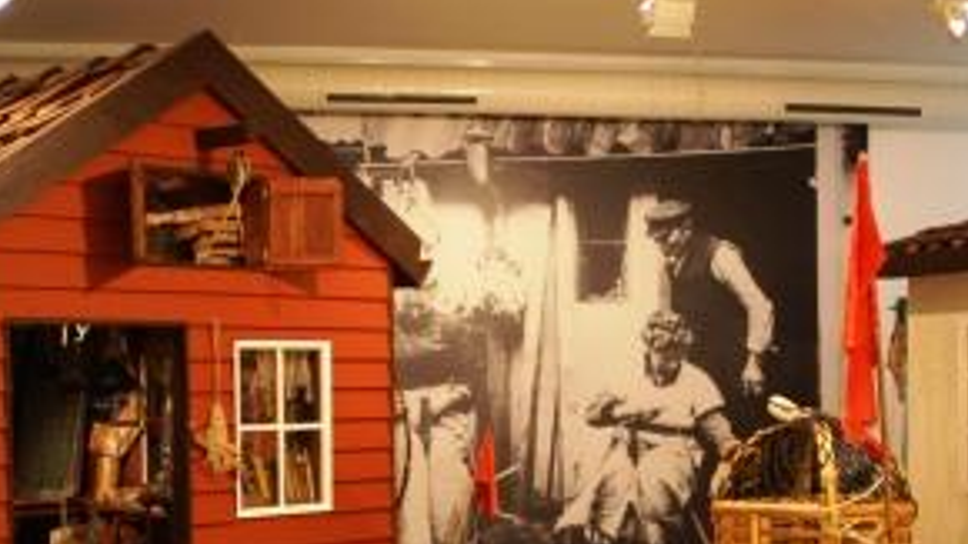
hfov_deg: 30.9
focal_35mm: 68
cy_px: 487
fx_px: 1745
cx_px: 601
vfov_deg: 17.5
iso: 800
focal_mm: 28
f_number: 4
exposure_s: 1/25
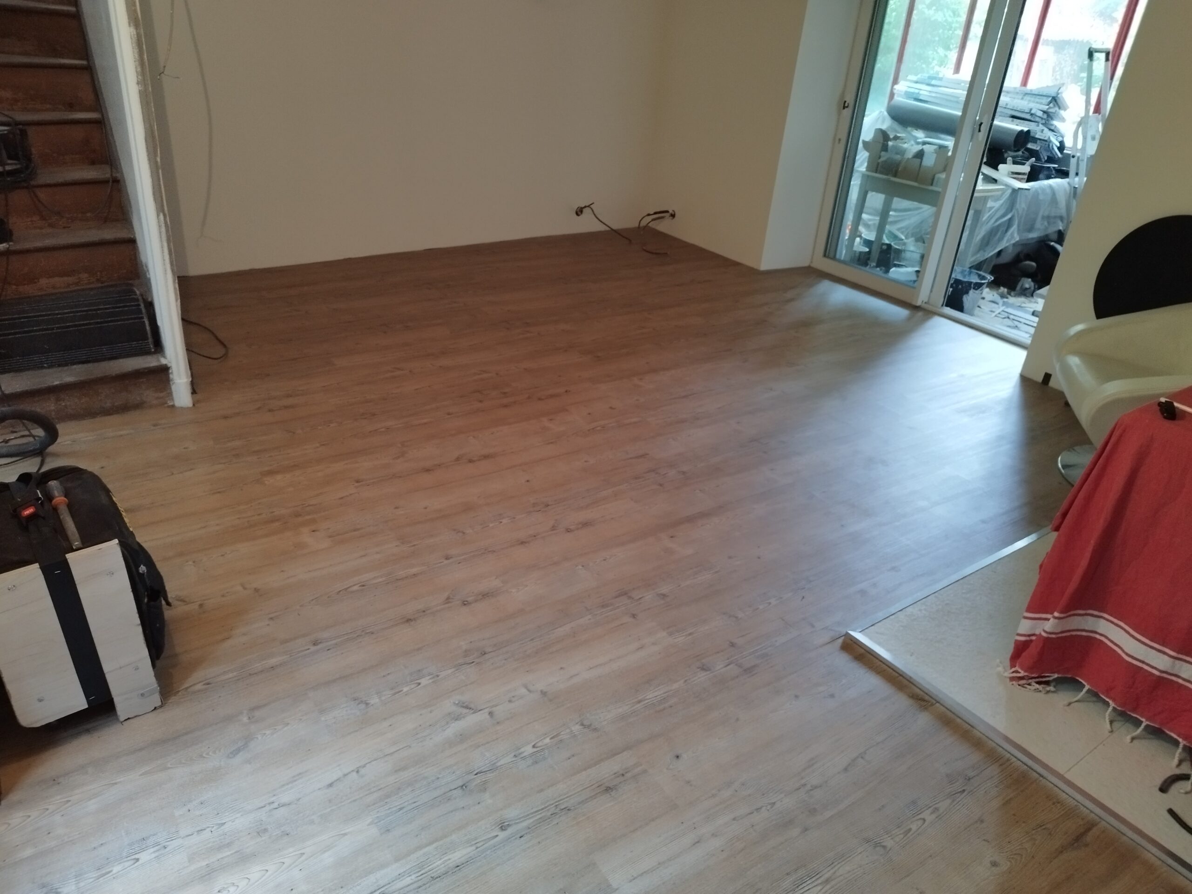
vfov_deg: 56.8
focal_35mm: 24
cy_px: 447
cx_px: 596
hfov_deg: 71.6
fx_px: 826
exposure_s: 1/33.3
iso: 380
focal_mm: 5.89
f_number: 1.89
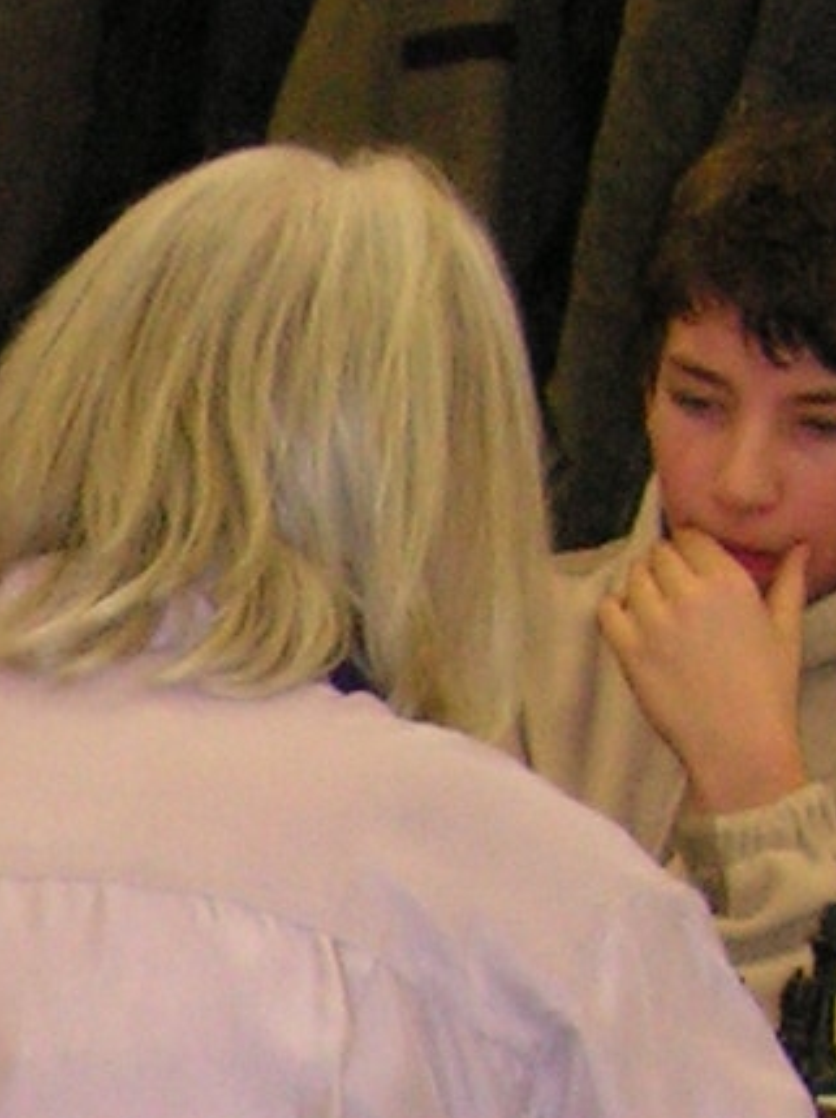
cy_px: 1616
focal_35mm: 172
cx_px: -797
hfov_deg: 8.2
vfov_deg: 11.1
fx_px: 5547
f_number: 3.2
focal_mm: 6
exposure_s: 1/40
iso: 200
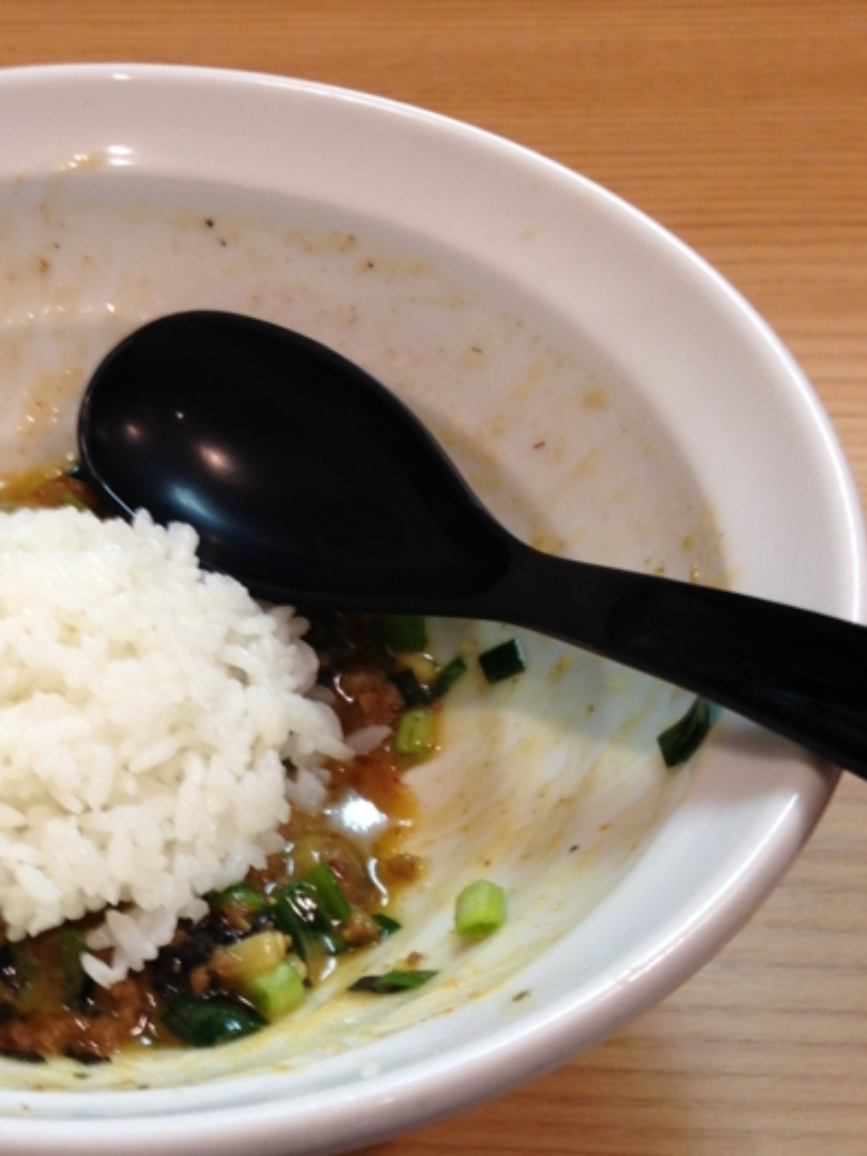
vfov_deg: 30.3
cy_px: 550
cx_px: 79
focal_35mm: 64
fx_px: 2137
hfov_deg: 22.4
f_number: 2.4
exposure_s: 1/20
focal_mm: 4.12
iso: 64
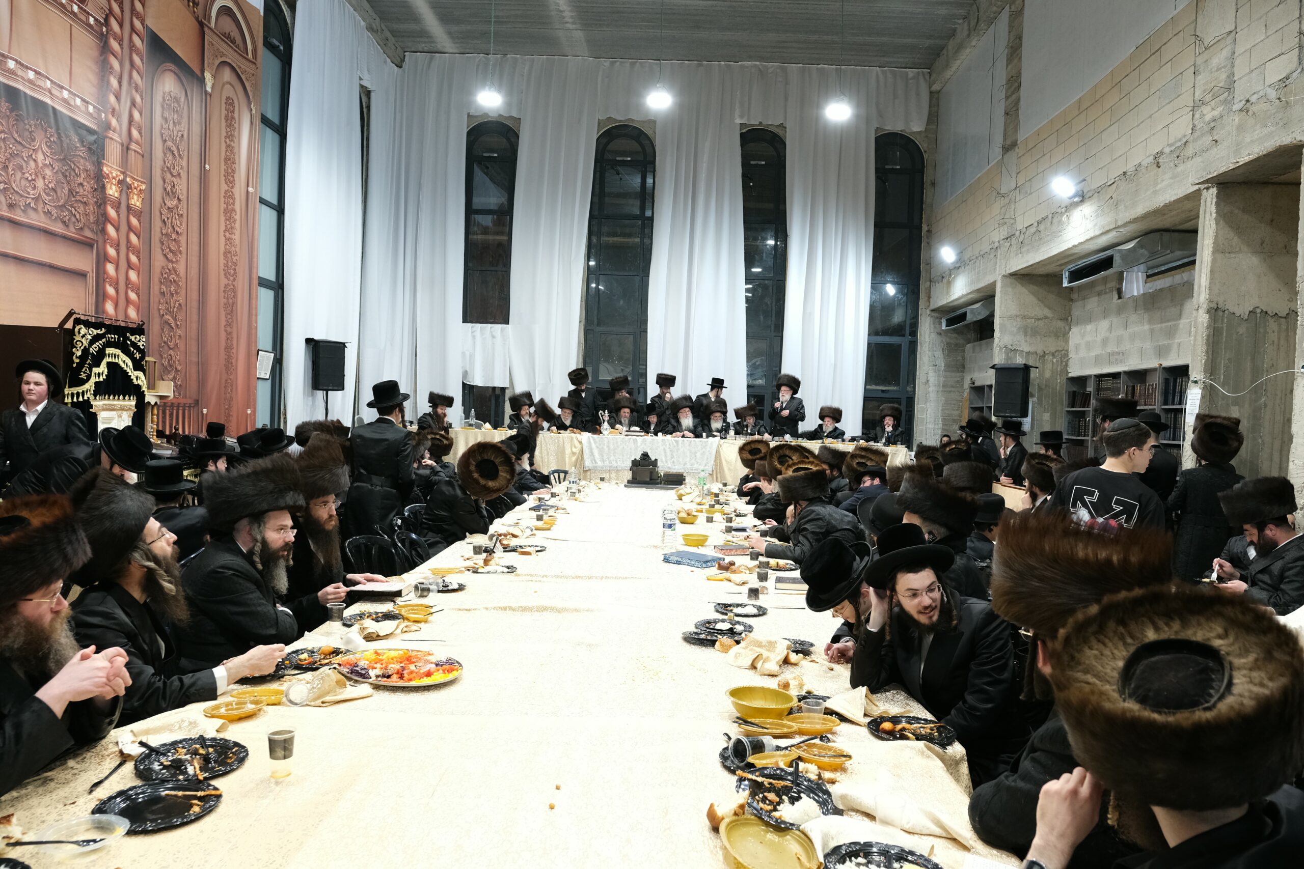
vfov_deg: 53.1
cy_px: 434
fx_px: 869
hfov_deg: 73.7
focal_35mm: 24
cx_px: 652
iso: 1250
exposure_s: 1/100
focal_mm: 16
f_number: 4
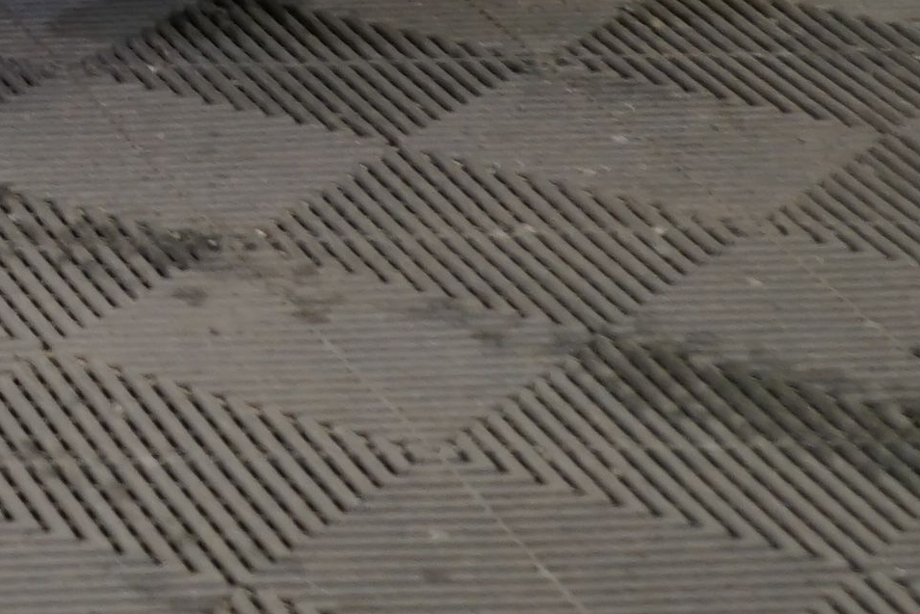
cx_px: -1289
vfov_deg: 6.3
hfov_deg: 9.2
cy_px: -1255
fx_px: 5137
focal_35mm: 201
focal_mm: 32
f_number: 5.6
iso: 400
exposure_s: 1/25
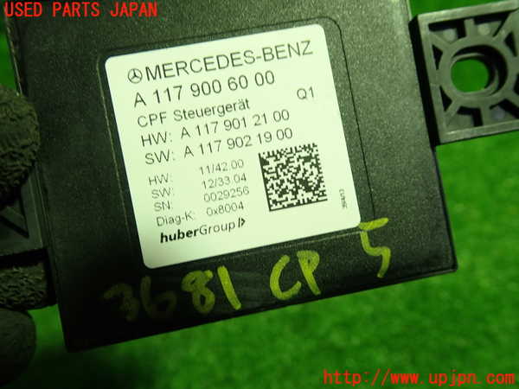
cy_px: 194
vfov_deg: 46.8
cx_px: 260
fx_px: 450
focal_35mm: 30
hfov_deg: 60.0
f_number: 2.3
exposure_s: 1/40
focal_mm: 5.4
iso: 200
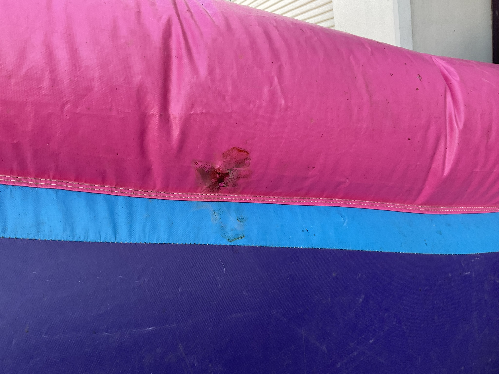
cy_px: 187
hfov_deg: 61.7
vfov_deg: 48.2
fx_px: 418
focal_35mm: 29
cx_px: 250
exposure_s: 1/122
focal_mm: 3
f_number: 1.8
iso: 50
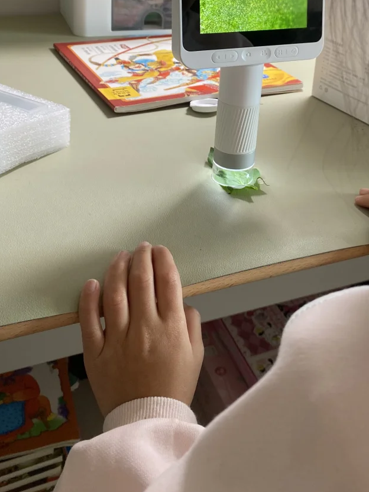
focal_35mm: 45
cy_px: 75
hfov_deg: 31.8
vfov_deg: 39.8
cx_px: 255
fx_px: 640
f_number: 1.8
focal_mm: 4.25
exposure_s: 1/121
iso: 125
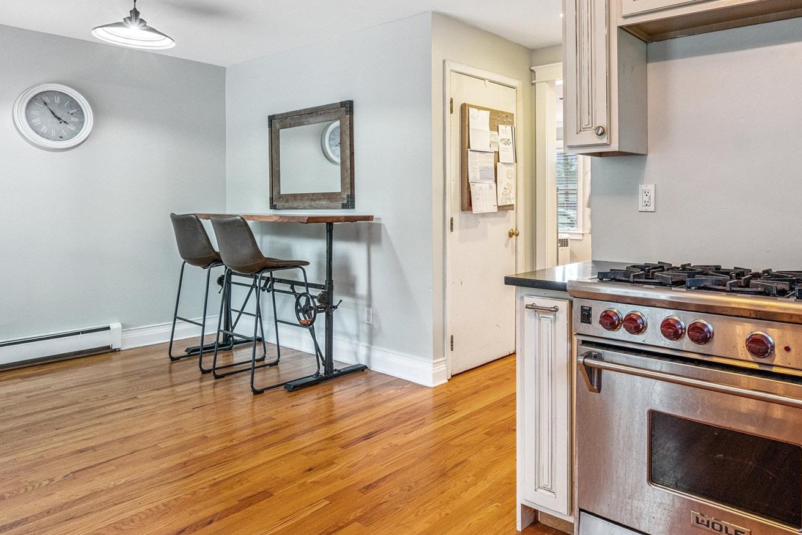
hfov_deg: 70.8
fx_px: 557
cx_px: 481
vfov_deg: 50.8
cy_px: 203
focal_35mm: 25
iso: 1600
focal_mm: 16
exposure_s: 1/80
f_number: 5.6
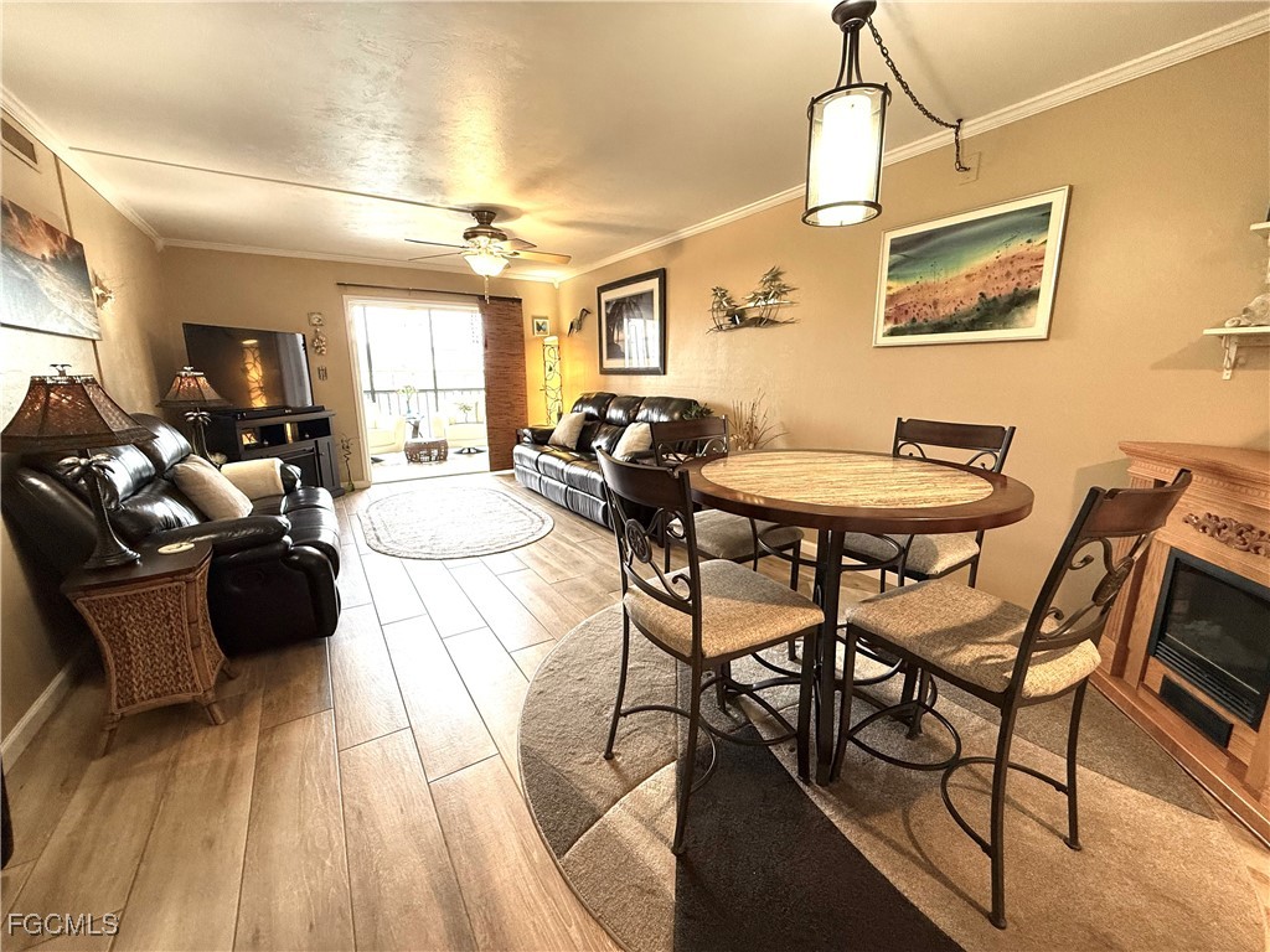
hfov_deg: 102.1
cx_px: 635
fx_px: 514
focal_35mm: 14
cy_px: 476
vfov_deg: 85.7
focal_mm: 2.22
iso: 200
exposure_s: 1/60
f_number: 2.2
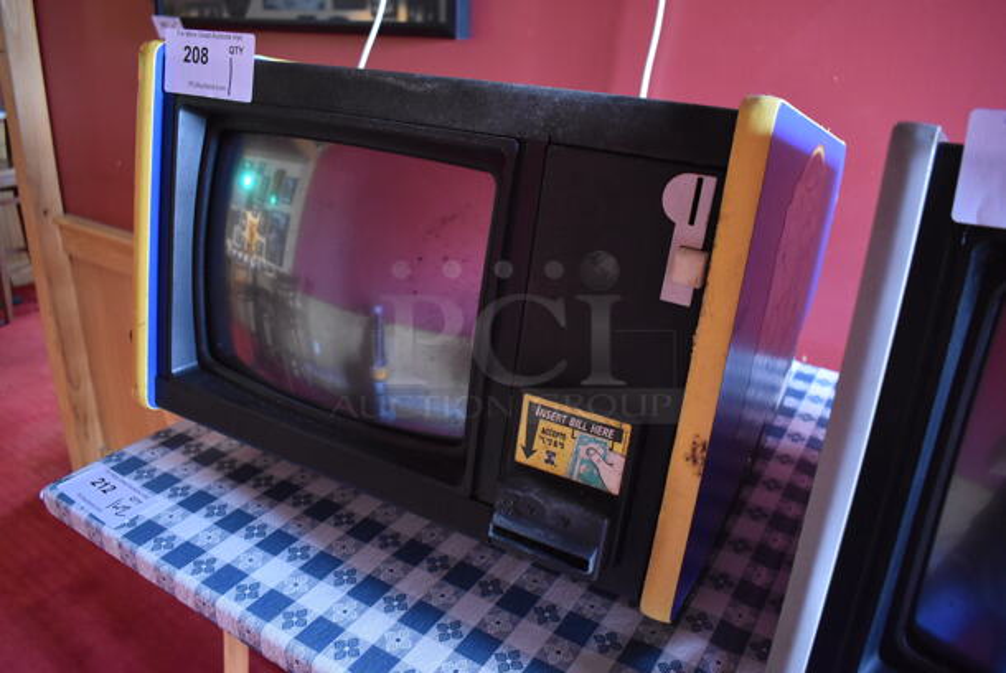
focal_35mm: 27
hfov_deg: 67.3
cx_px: 503
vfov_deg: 48.0
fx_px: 755
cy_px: 336
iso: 3200
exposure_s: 1/30
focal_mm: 18
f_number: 3.5
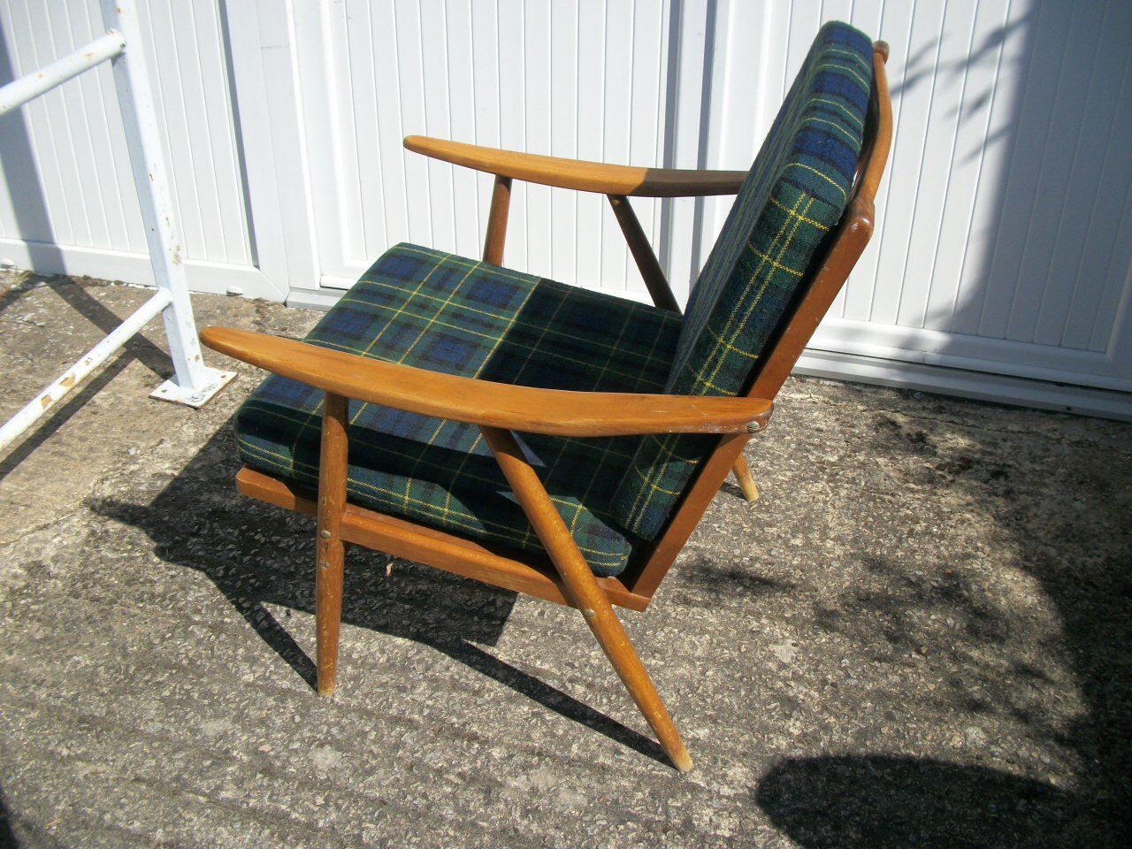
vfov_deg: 44.2
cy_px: 424
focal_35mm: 32
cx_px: 566
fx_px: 1046
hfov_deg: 56.8
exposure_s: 1/250
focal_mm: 5.7
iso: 80
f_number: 8.8
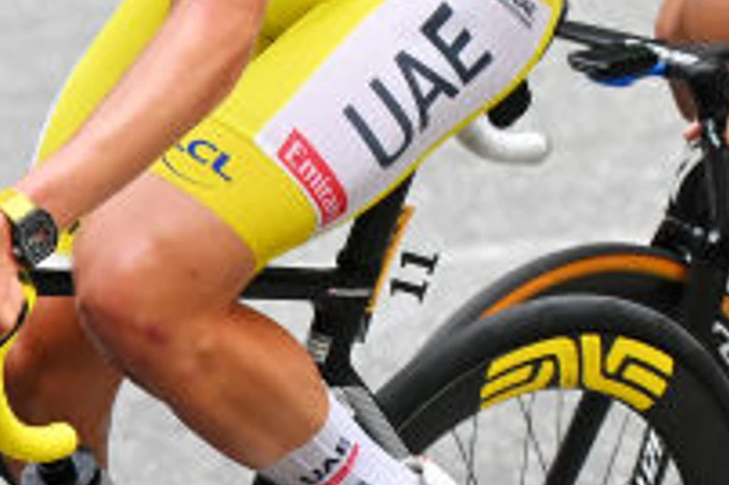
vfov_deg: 2.0
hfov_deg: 3.0
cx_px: 364
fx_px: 13882
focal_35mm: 686
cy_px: 170
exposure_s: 1/2000
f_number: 2.8
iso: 400
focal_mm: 90
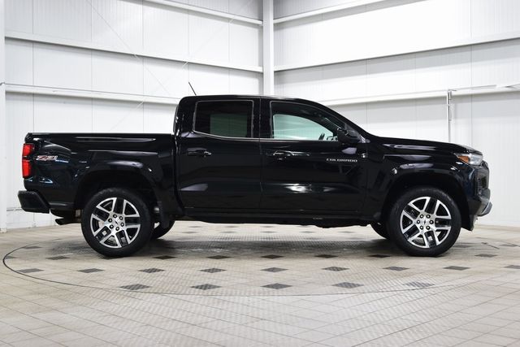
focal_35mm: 46
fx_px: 672
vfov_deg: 29.0
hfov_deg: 42.3
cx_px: 260
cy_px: 174
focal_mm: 31
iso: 640
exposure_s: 1/15
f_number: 6.3
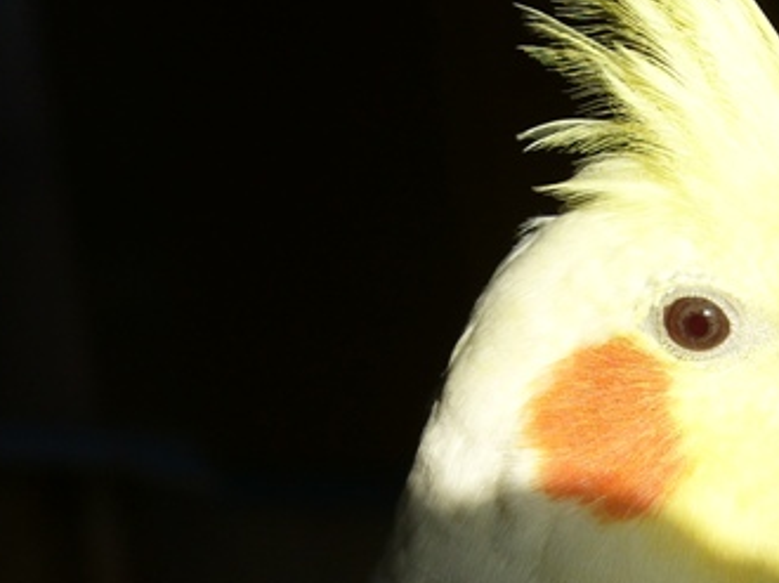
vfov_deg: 8.8
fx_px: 3755
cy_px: 562
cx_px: 607
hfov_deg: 11.8
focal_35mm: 167
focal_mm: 11.4
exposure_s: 1/250
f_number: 3.2
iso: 80
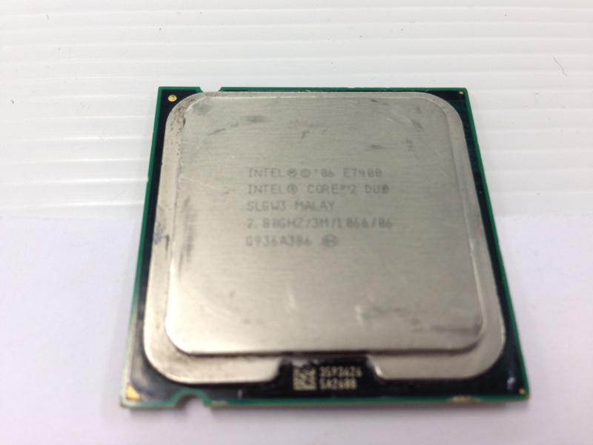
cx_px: 296
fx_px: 565
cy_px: 222
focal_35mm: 33
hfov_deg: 55.4
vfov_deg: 42.9
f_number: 2.4
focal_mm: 4.12
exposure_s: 1/25
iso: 64
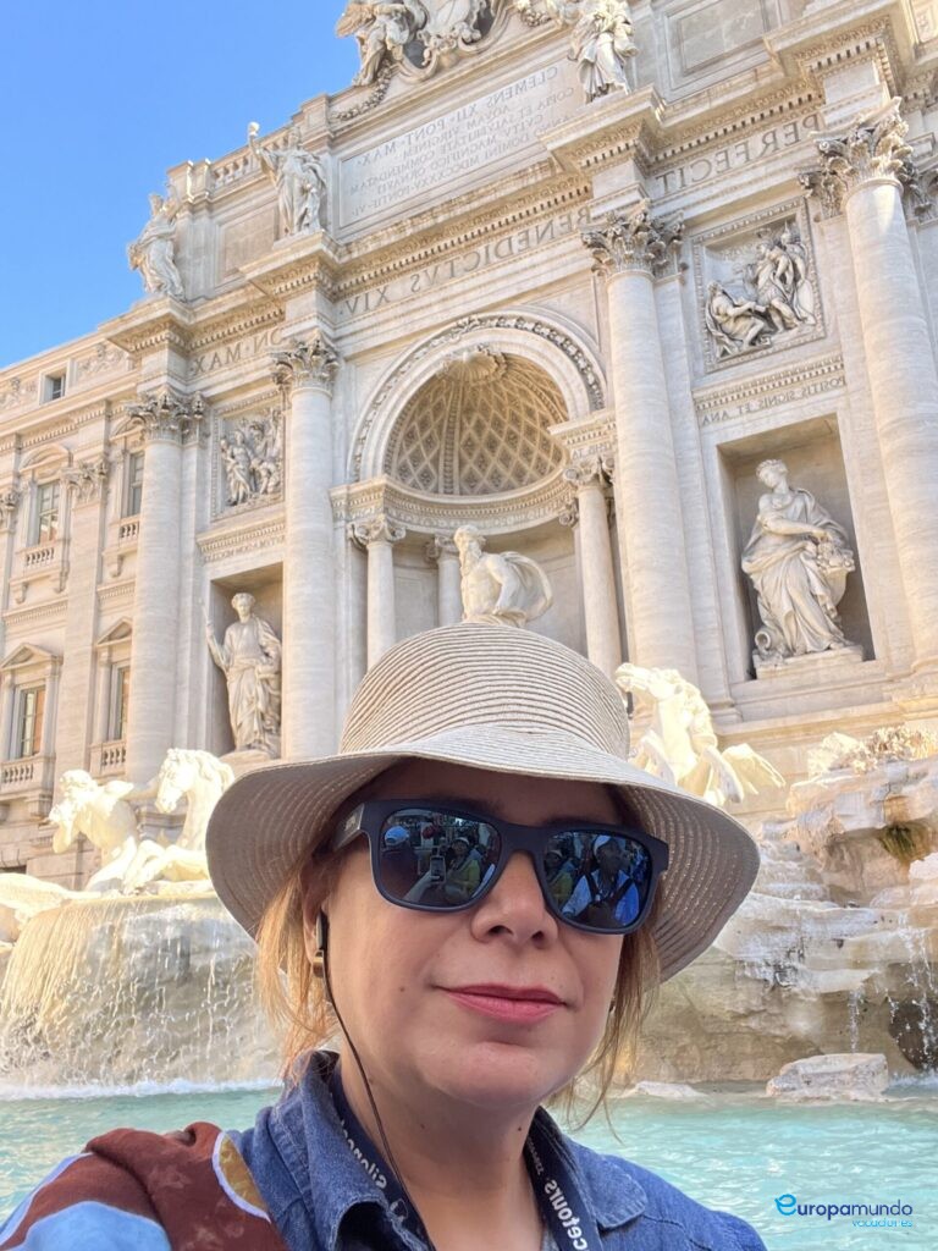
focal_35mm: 30
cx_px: 469
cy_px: 626
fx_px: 1084
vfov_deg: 60.0
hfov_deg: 46.8
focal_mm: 2.71
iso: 32
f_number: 2.2
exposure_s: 1/172
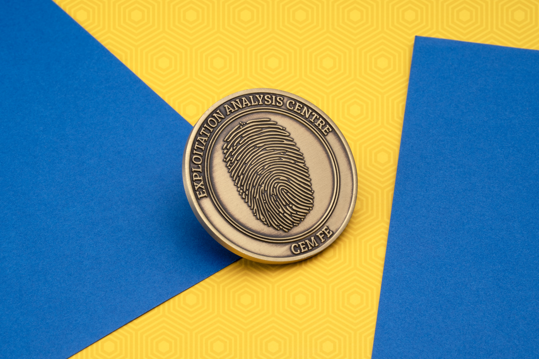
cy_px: 180
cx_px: 270
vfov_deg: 15.2
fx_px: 1347
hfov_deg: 22.6
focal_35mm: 90
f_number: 22
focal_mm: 90
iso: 100
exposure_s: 1/8
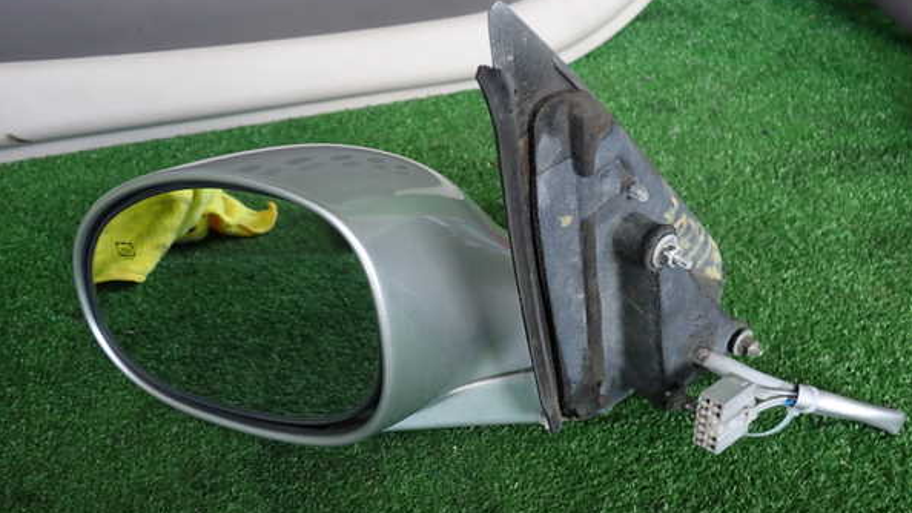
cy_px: 287
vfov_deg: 35.6
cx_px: 459
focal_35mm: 33
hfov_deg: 59.5
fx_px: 798
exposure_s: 1/60
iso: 200
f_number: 2.3
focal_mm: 5.4
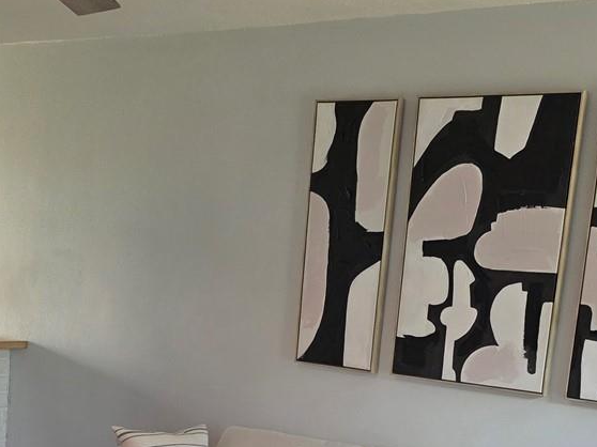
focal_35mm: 66
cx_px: 252
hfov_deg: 29.4
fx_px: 1138
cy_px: 484
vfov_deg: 21.2
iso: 160
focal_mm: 6.3
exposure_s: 1/120
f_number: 1.7
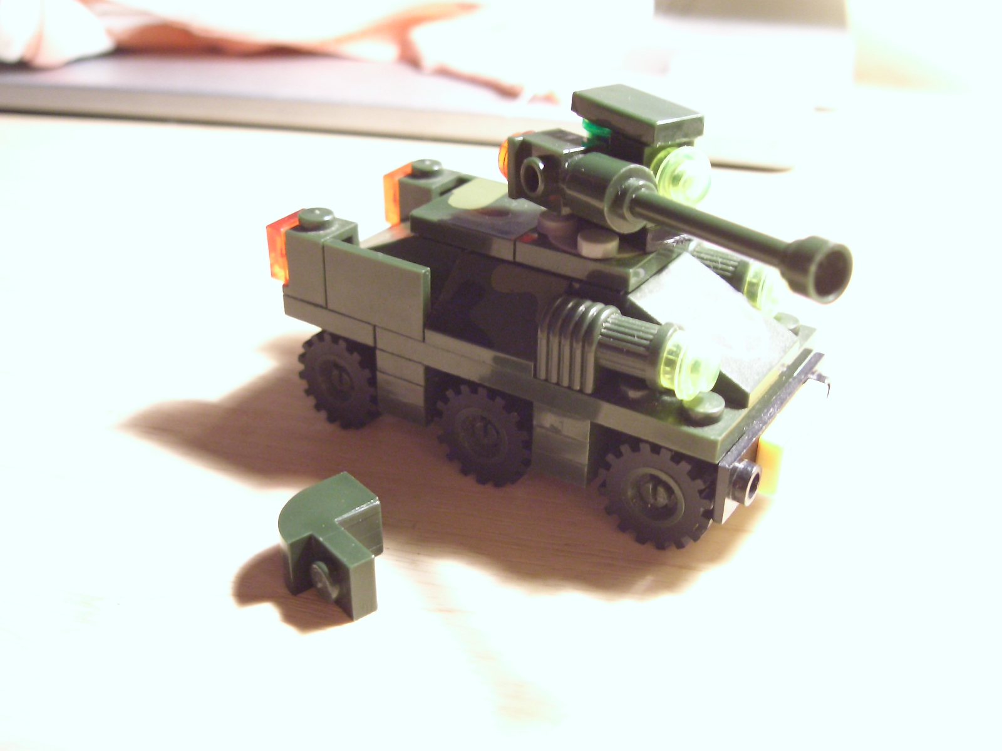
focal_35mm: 39
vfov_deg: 36.8
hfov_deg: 47.9
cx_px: 501
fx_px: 1129
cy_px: 376
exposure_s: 1/13
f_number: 2.8
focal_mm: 8
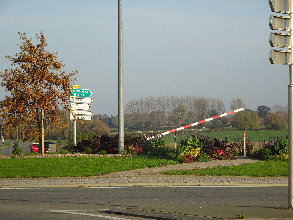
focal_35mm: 154
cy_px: 110
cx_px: 146
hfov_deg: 12.8
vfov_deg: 9.6
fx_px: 1304
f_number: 5.6
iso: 80
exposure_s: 1/200
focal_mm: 26.39
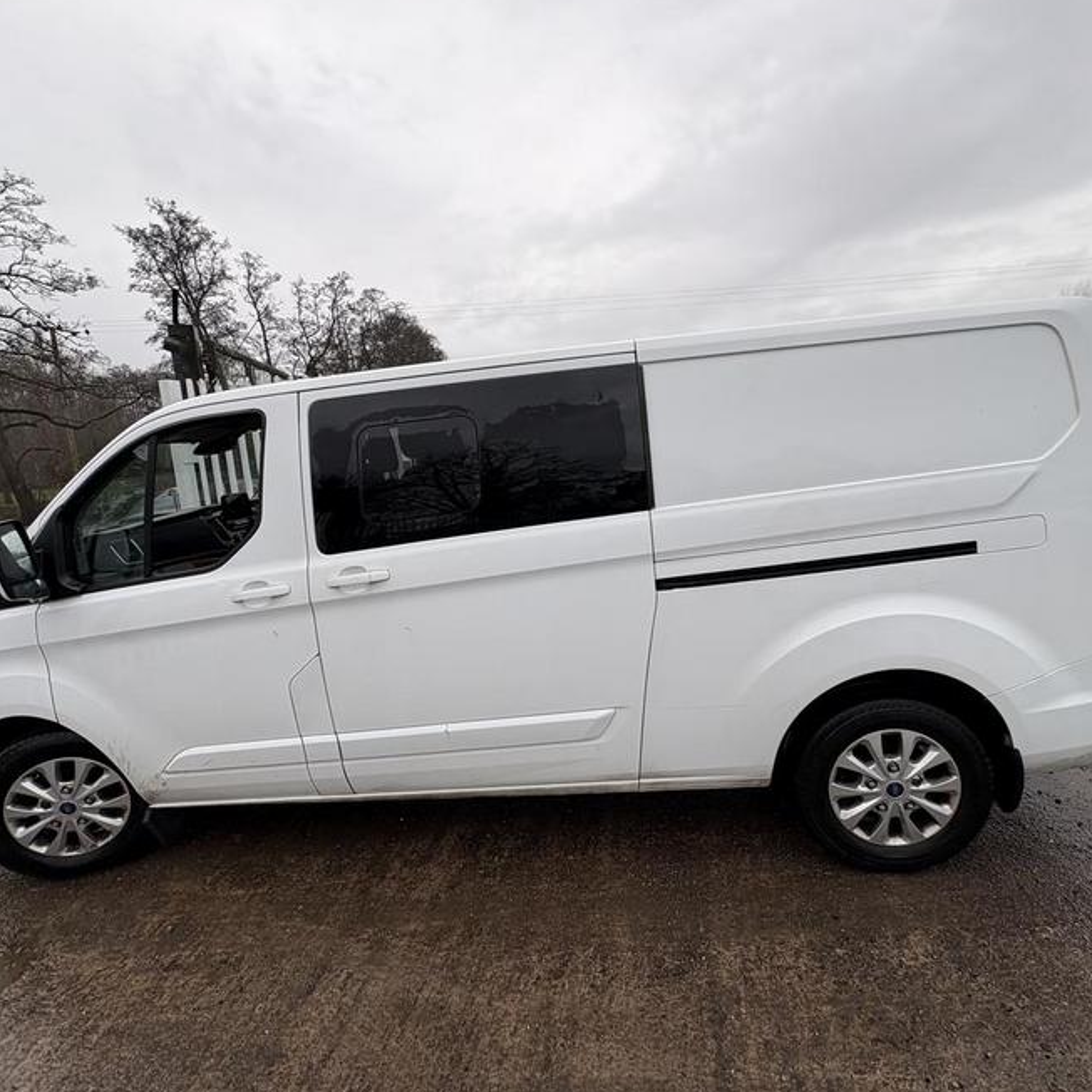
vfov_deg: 84.0
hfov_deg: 84.0
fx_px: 607
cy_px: 539
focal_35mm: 17
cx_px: 559
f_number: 2.2
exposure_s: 1/318
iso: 40
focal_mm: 2.22
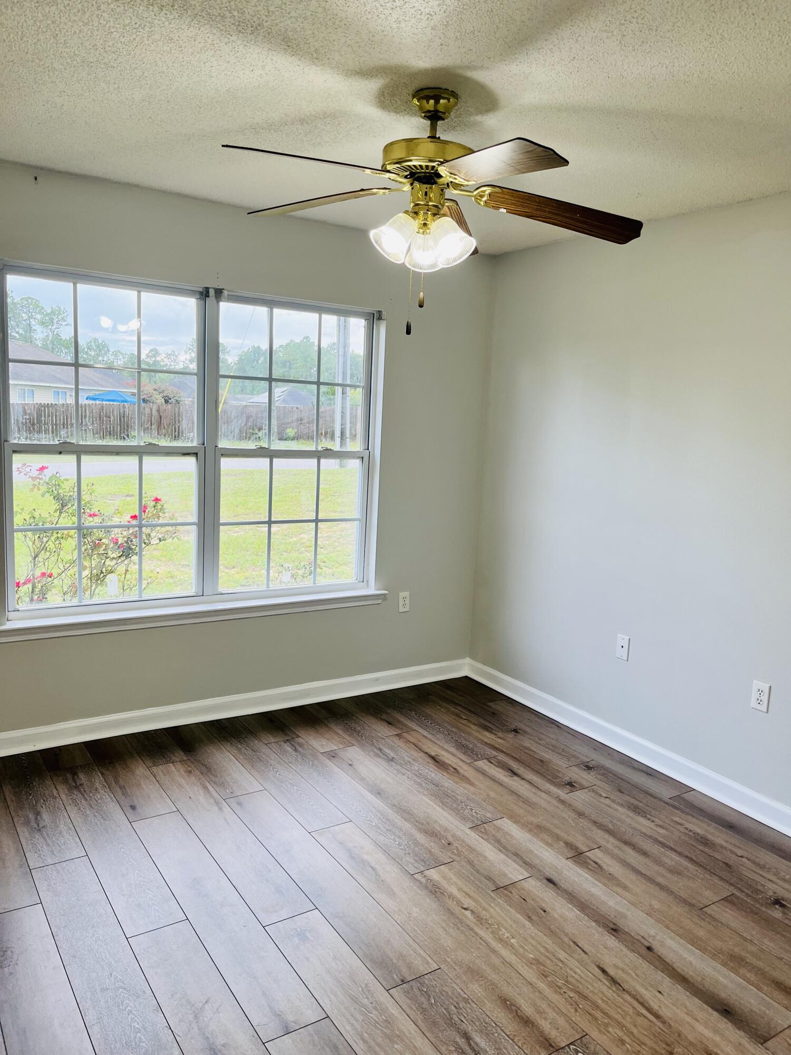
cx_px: 396
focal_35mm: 26
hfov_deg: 53.1
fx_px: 792
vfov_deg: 67.3
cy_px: 528
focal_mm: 5.1
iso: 64
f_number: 1.6
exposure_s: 1/145
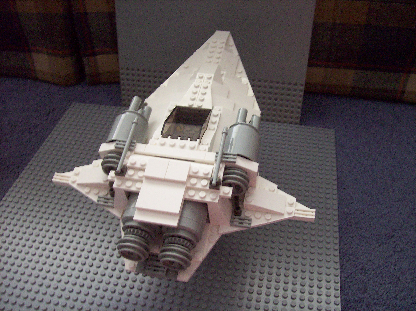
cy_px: 156
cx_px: 208
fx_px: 432
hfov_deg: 51.4
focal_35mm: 36
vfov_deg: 39.6
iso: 160
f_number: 2.7
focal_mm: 6
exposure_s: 1/11
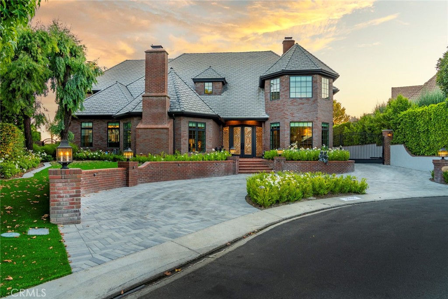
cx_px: 224
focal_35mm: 24
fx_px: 299
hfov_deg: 73.8
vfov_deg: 53.1
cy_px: 150
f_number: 16
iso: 400
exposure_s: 1/50
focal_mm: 24
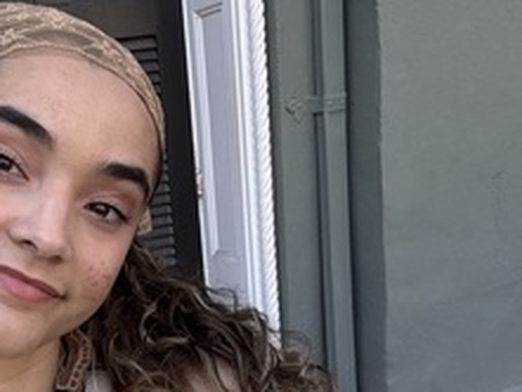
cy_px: 348
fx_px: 785
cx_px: 116
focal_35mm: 52
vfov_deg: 27.1
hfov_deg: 35.8
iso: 32
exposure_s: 1/121
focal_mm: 2.69
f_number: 1.9
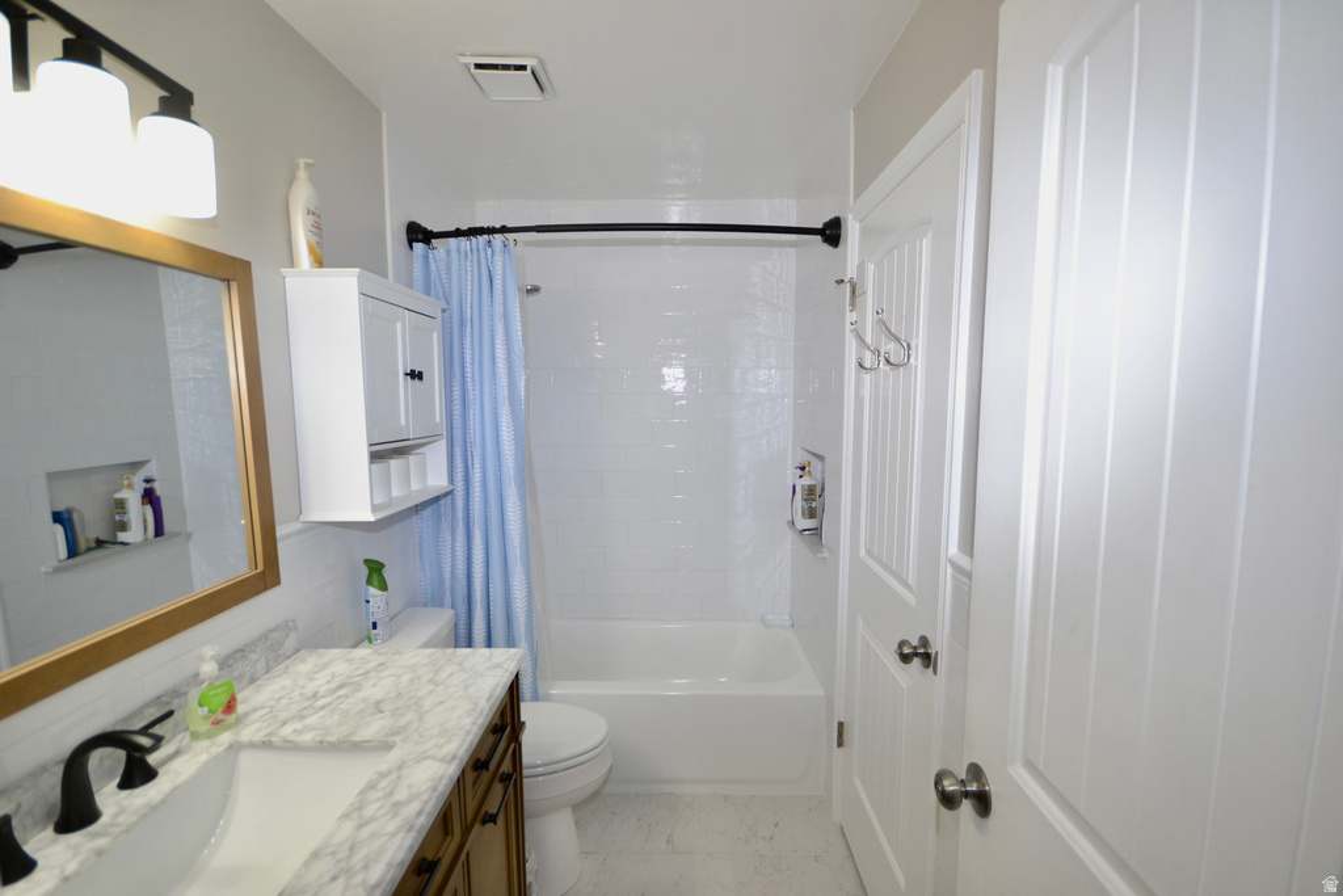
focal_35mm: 15
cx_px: 672
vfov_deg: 77.3
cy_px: 448
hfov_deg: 100.4
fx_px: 560
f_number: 4.5
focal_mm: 10
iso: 400
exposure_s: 1/80
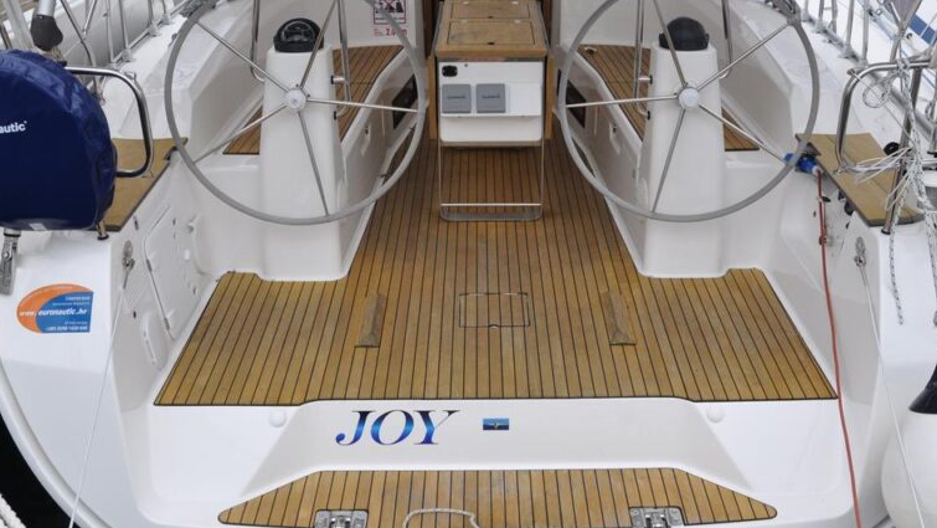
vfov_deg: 26.4
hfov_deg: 45.7
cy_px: 143
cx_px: 489
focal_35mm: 45
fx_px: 1111
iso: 200
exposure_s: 1/200
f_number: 7.1
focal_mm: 21
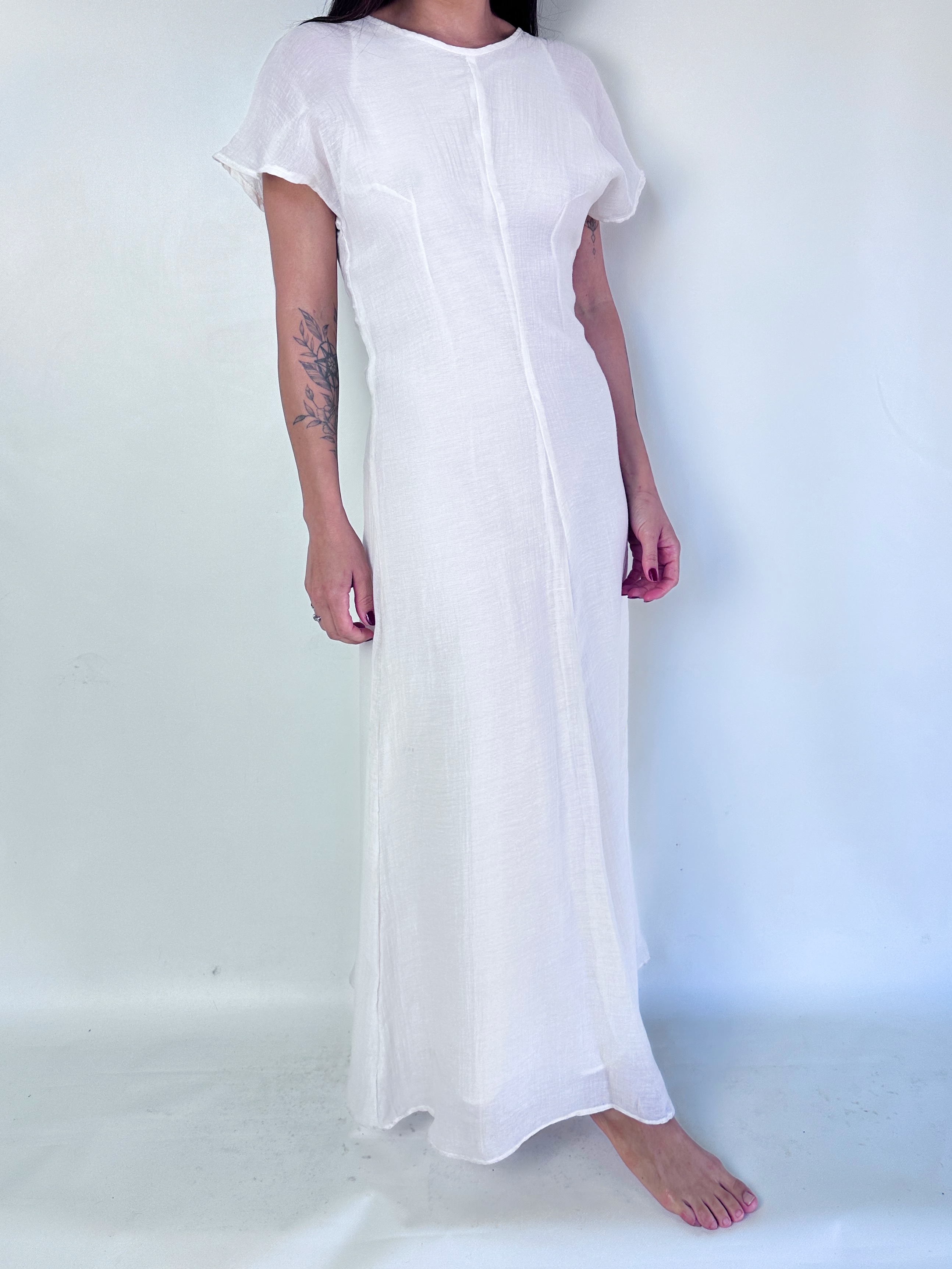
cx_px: 476
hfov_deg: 56.8
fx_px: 880
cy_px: 634
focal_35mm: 24
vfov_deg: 71.6
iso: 80
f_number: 1.78
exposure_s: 1/484
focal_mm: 6.86
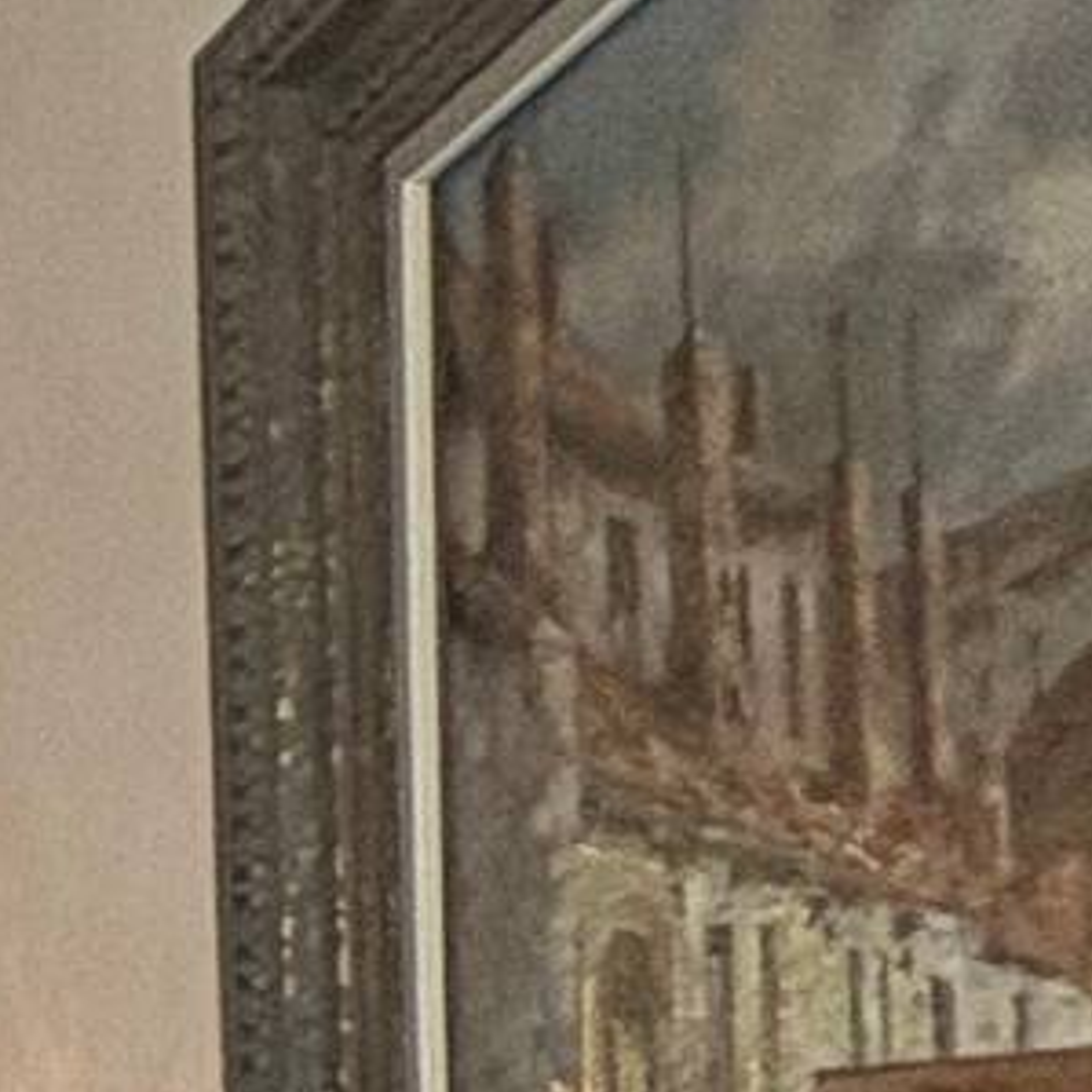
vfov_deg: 15.1
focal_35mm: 106
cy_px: 1691
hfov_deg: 8.6
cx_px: -3086
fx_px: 3783
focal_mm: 2.22
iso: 200
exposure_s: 1/50
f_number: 2.2
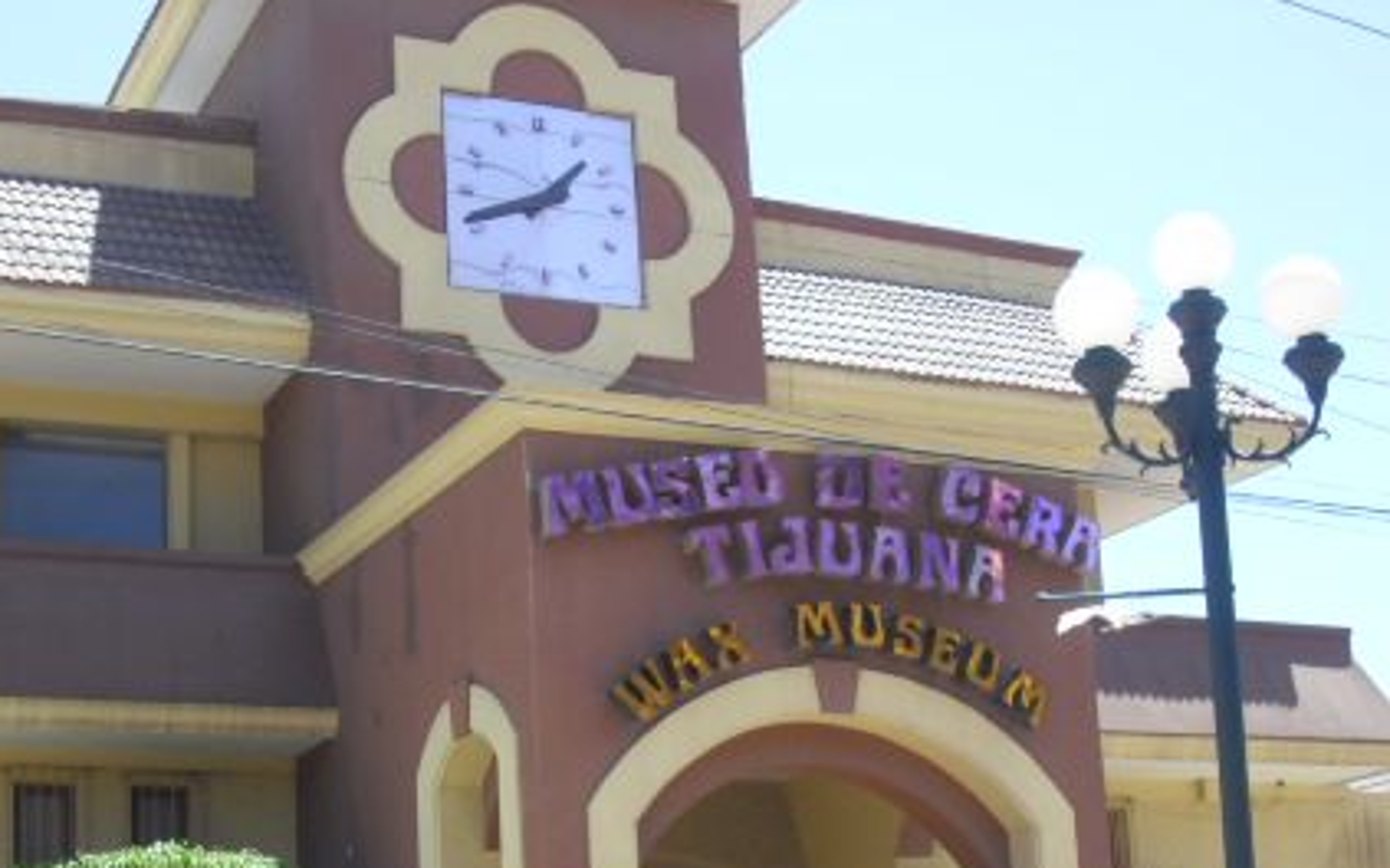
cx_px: 605
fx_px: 2310
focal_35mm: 61
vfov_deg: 21.1
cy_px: 654
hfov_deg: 33.4
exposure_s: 1/80
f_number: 8
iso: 100
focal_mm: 6.2
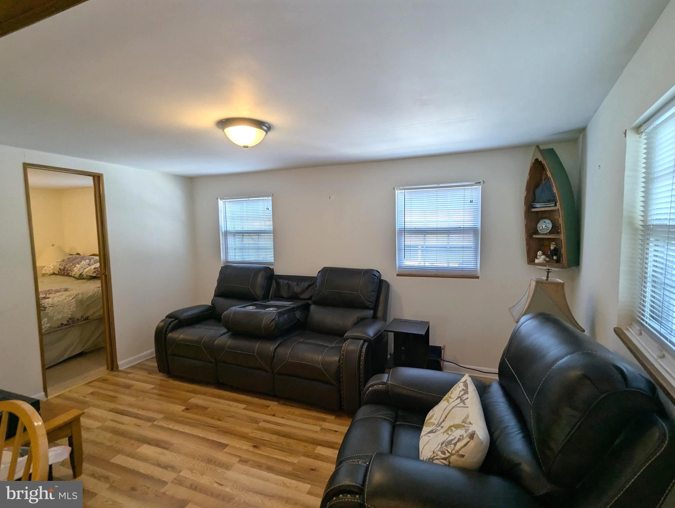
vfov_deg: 78.2
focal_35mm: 16
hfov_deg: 94.4
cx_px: 338
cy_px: 254
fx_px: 312
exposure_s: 1/40
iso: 61
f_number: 2.2
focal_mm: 2.35
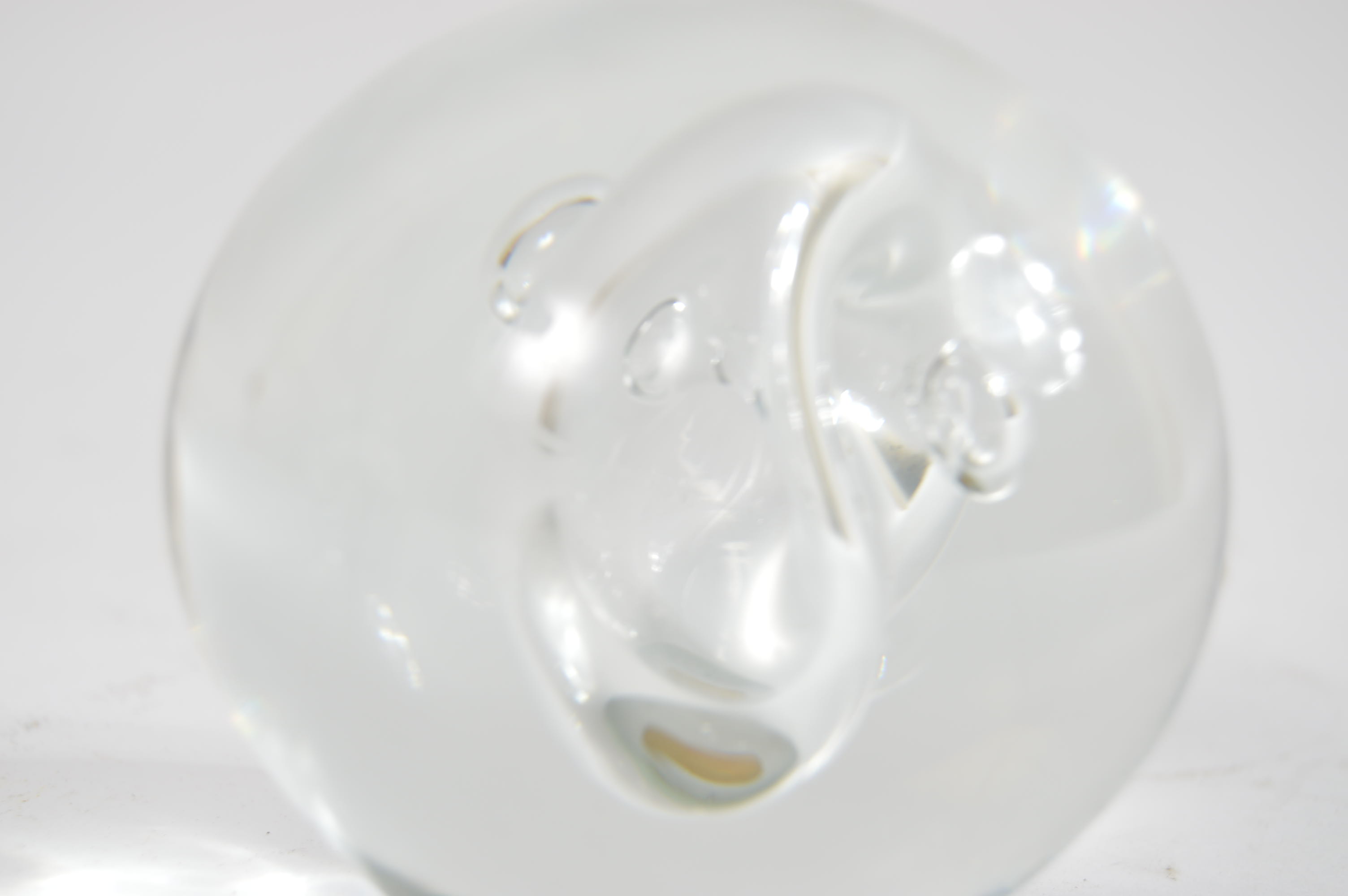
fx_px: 3086
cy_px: 448
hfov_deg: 24.6
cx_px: 674
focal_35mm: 82
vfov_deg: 16.5
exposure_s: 1/80
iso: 100
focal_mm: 55
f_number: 7.1
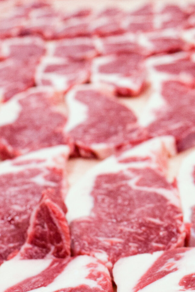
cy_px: 132
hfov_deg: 14.4
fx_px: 772
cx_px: 115
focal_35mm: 95
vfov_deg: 21.4
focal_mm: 24
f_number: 5.6
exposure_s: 1/160
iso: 800
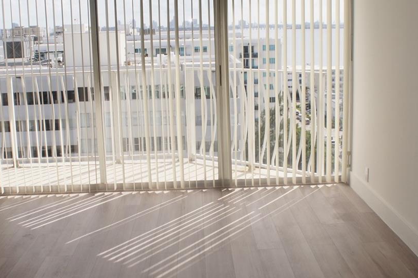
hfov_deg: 37.5
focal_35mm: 53
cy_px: 166
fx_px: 615
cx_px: 210
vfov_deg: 25.4
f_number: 11
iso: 200
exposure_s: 1/100
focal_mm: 18
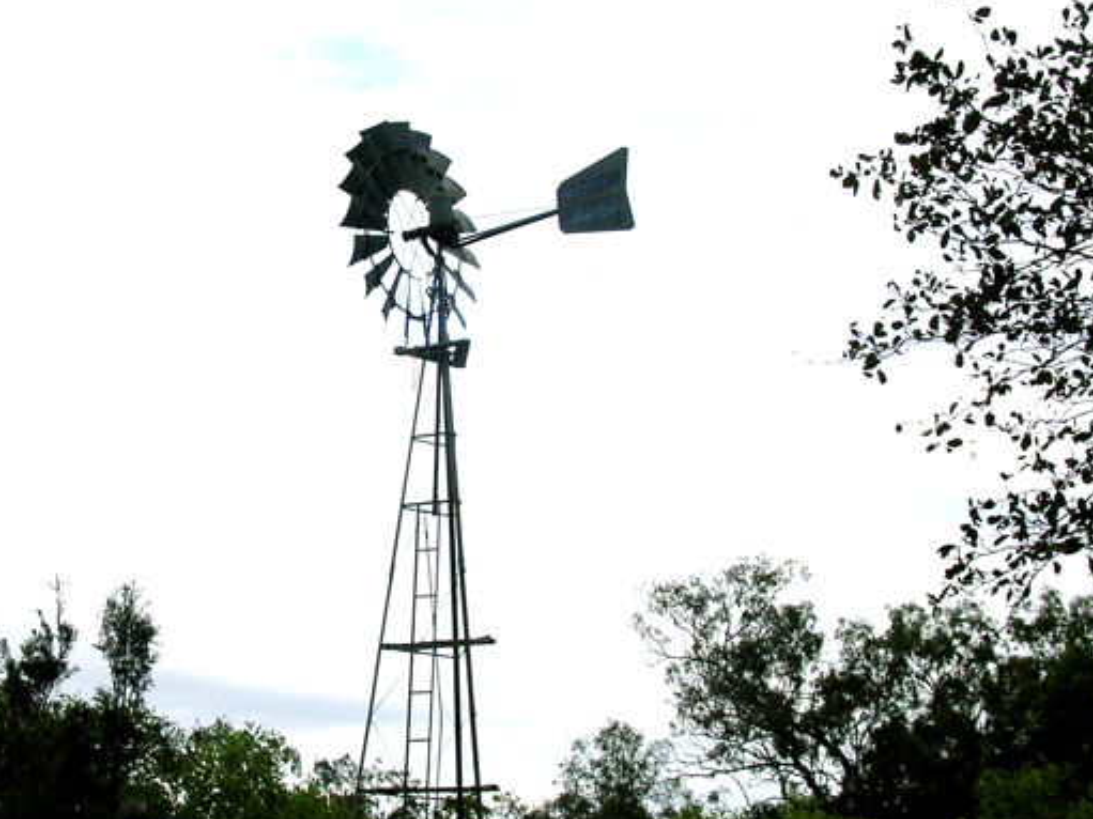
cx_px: 431
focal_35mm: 45
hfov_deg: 41.9
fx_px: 1421
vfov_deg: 32.1
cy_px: 486
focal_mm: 6
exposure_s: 1/519
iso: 50
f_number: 3.7
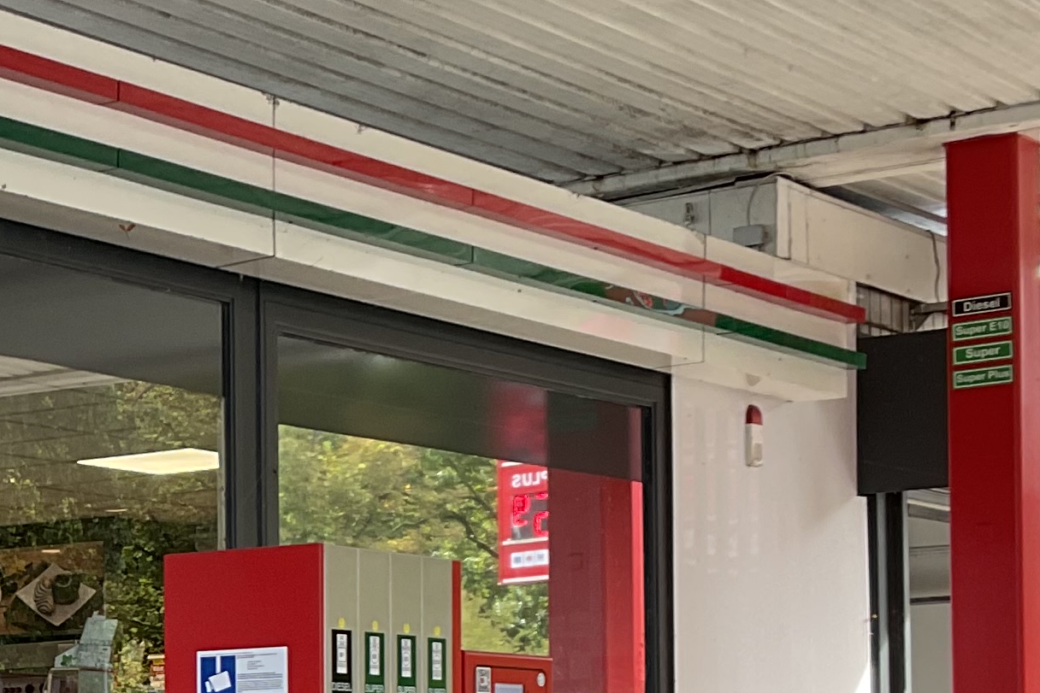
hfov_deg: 19.5
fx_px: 2889
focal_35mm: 100
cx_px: -131
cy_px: 739
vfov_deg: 13.4
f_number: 1.8
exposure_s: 1/120
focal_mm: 3
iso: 20
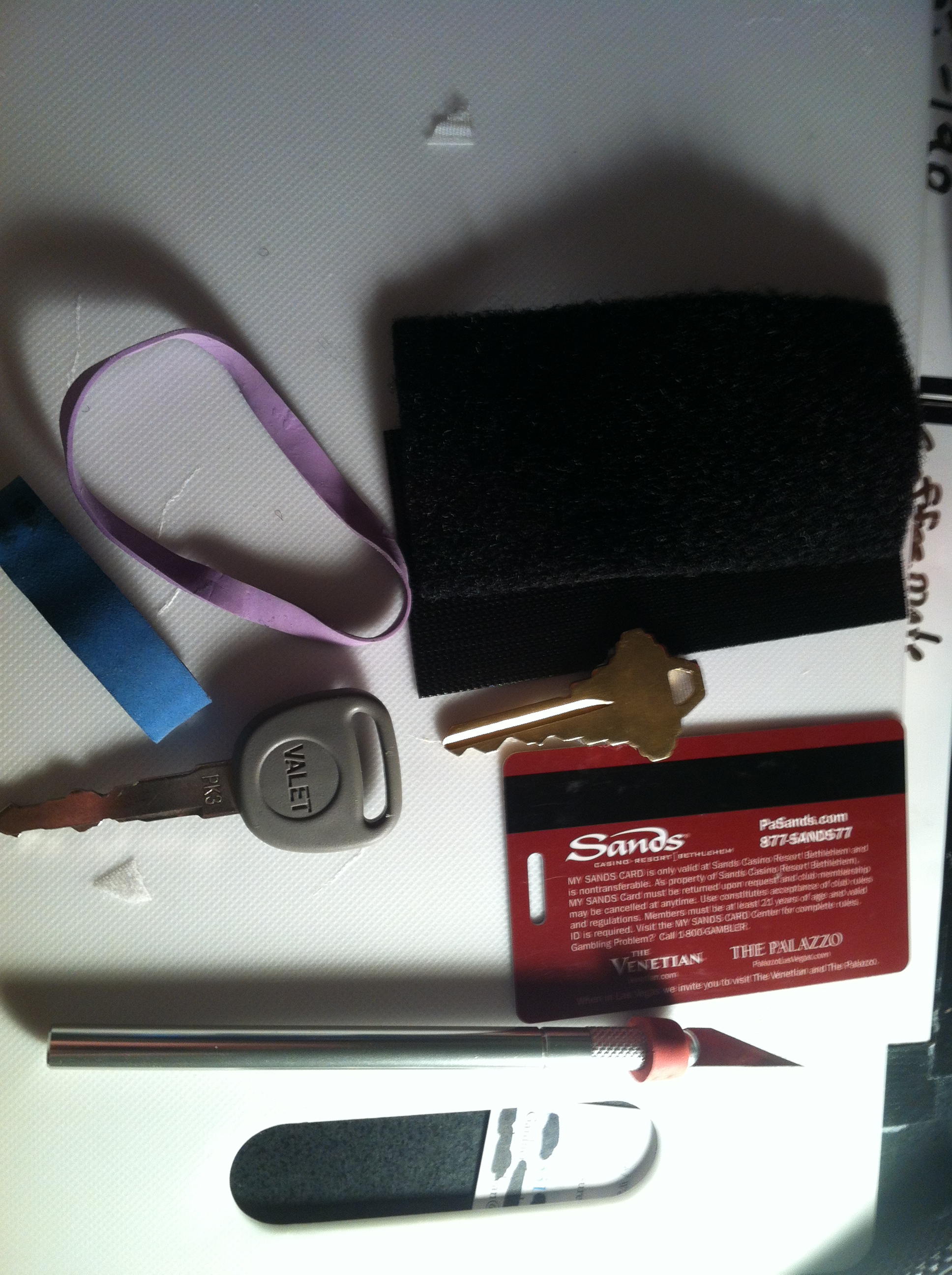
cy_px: 638
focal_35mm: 35
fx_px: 1287
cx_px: 476
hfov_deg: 40.6
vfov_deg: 52.7
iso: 100
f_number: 2.8
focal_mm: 3.85
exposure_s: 1/15
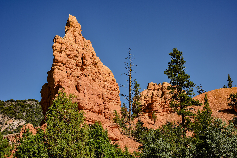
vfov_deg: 26.0
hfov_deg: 38.2
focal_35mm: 52
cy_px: 79
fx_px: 342
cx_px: 118
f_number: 16
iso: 160
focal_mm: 52
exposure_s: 1/100
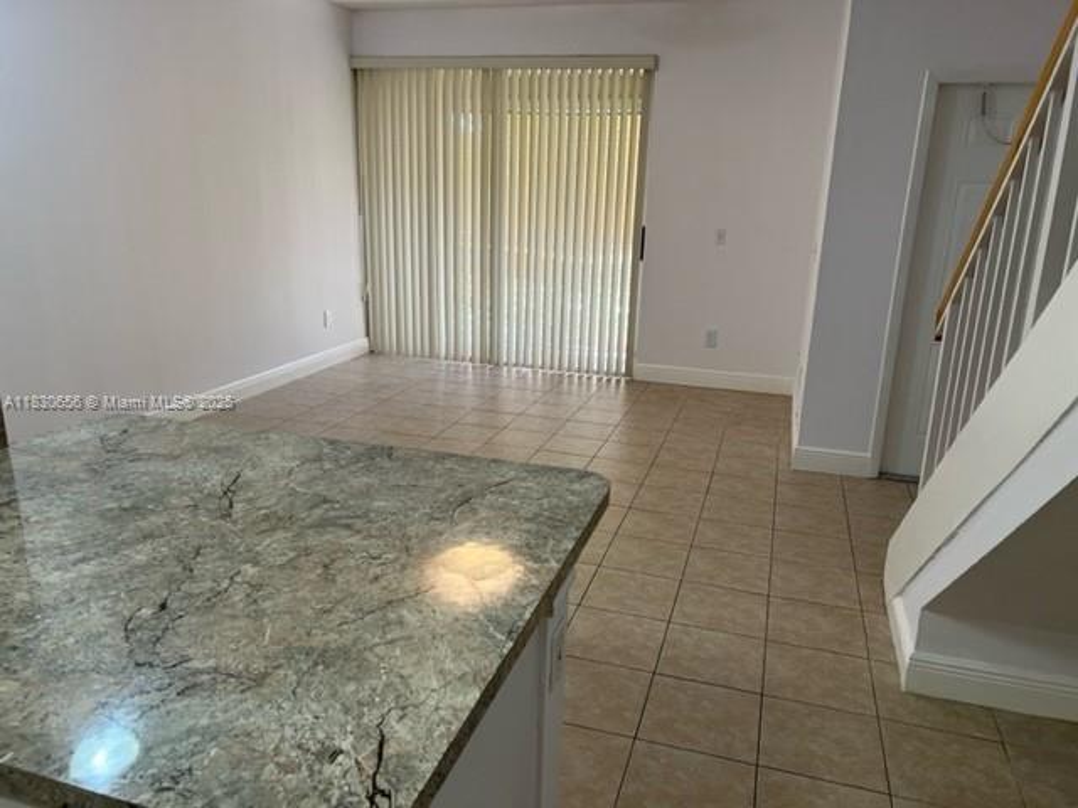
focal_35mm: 26
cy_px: 404
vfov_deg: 53.1
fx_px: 810
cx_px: 539
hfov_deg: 67.3
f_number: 1.5
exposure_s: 1/120
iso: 125
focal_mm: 5.7
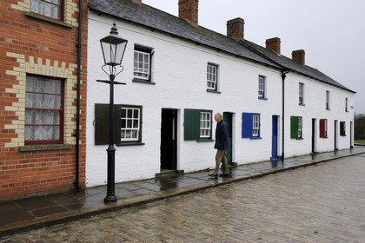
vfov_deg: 45.0
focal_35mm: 29
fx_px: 294
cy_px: 122
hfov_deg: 63.7
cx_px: 182
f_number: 16
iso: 800
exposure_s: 1/160
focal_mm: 29
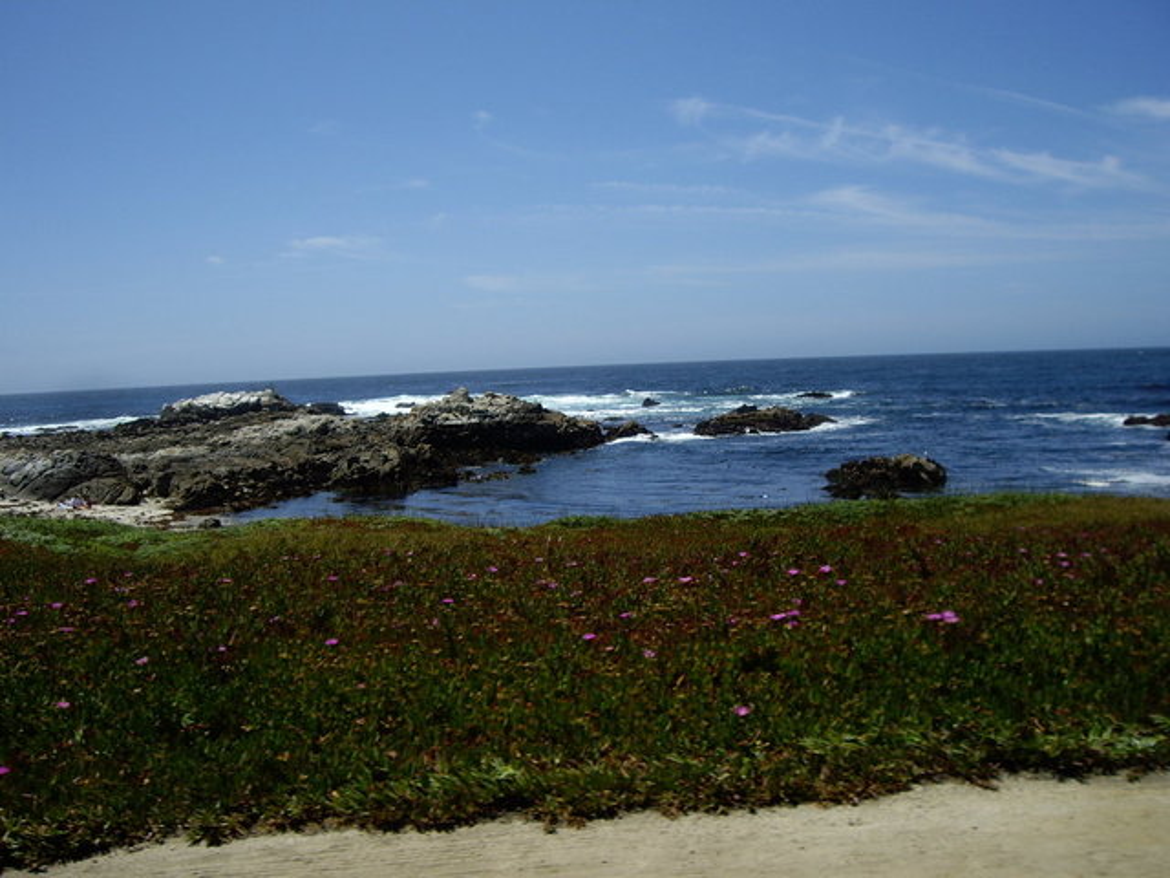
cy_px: 439
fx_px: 1284
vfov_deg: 37.7
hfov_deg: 49.0
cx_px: 585
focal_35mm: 38
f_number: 4.3
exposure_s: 1/640
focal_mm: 6.2
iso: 50
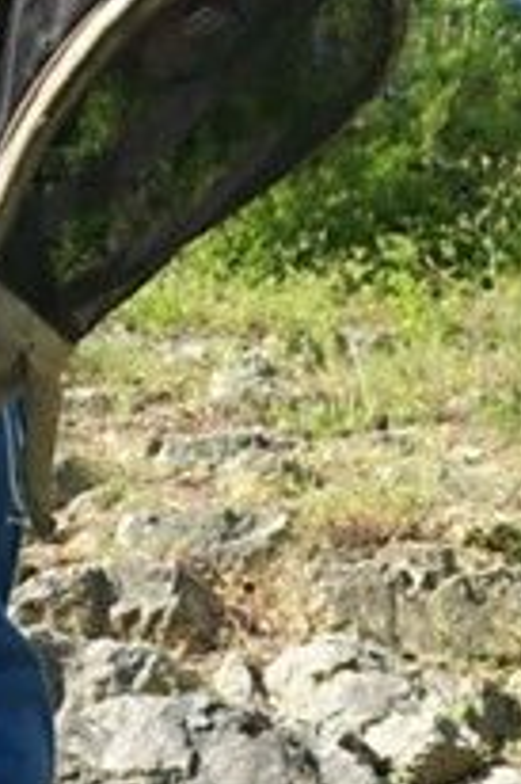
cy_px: 875
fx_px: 2109
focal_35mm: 97
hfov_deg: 14.1
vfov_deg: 20.0
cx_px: 255
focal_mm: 5.7
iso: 80
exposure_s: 1/500
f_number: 2.9
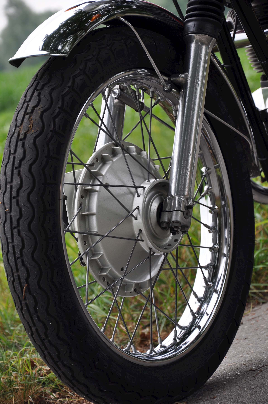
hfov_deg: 9.9
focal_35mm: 138
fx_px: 1545
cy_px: 202
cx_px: 134
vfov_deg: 14.9
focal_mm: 92
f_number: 5.6
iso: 200
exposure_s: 1/160
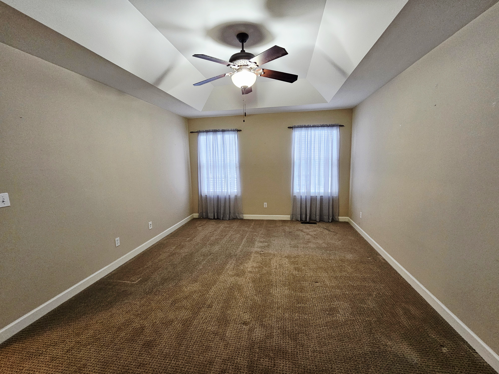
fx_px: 187
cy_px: 187
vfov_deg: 89.9
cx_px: 250
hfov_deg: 106.2
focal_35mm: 13
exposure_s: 1/40
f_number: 2.2
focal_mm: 2.2
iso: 320
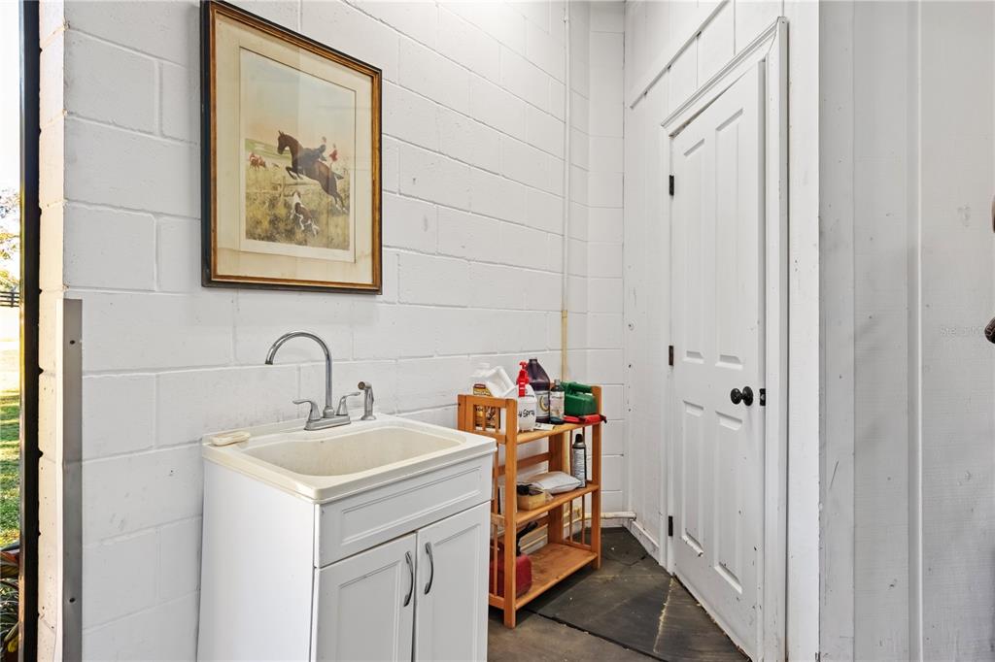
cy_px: 331
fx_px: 539
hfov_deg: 85.4
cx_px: 498
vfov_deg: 63.2
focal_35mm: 20
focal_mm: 13
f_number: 9
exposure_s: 1/8
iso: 250
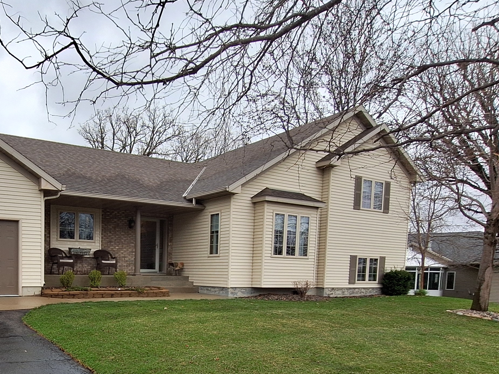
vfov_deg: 46.9
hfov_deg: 59.6
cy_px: 303
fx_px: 404
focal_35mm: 28
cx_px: 117
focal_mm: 1.74
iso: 40
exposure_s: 1/618
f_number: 2.2
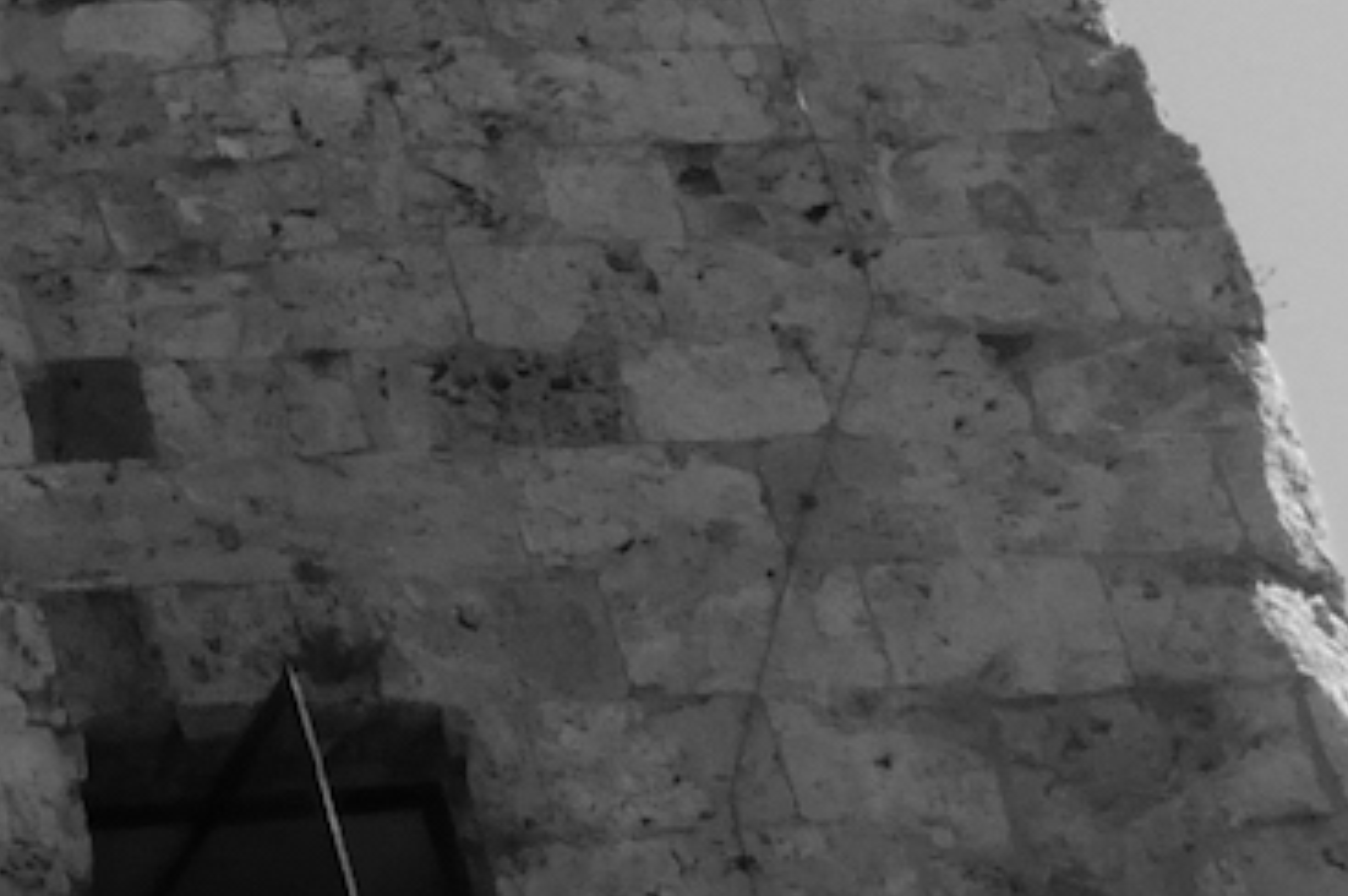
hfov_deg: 8.9
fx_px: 8155
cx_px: -1366
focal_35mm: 218
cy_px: -834
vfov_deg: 6.1
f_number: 16
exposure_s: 1/320
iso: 800
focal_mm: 16.7
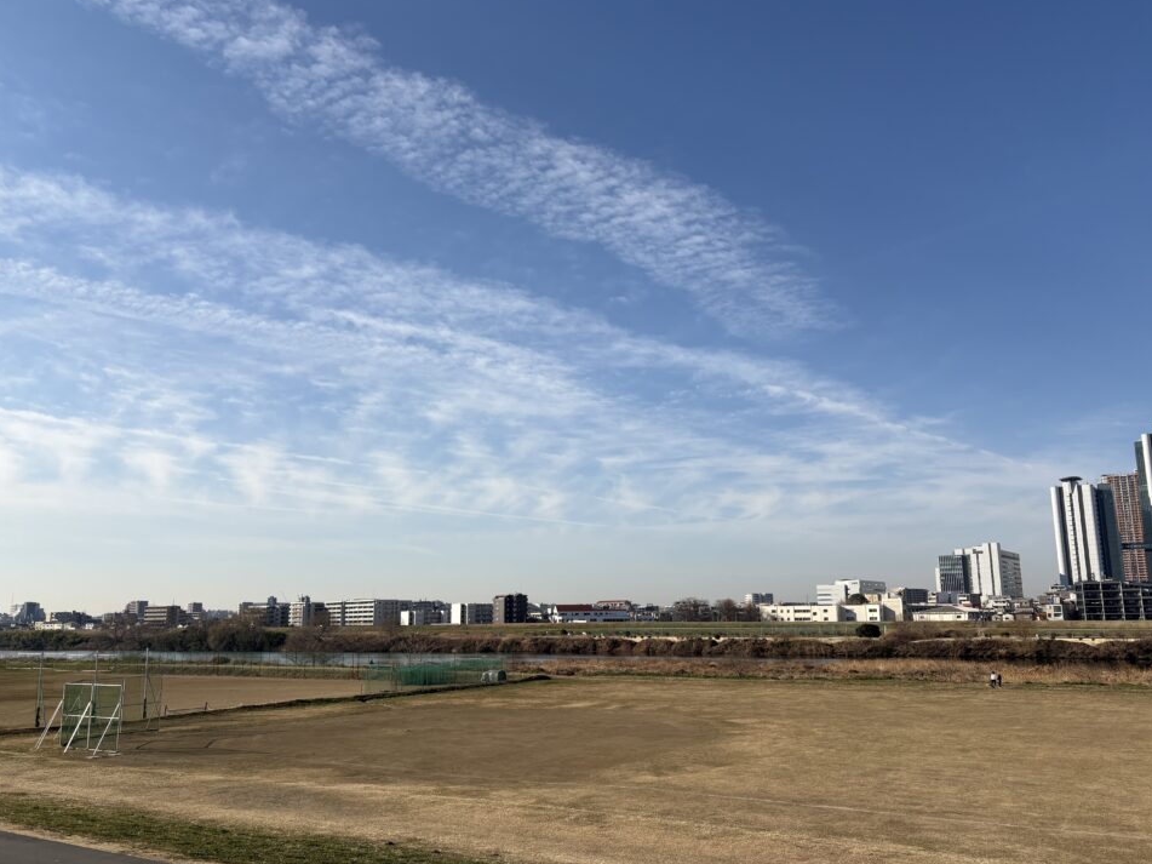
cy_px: 437
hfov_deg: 63.5
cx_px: 577
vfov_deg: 49.7
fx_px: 932
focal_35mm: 28
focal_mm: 5.96
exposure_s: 1/5348
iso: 50
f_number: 1.6
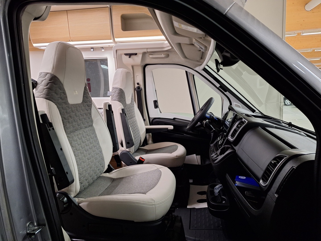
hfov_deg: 73.9
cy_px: 120
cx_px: 160
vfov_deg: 58.9
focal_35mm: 23
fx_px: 213
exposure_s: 1/33
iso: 320
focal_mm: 5.54
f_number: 1.8
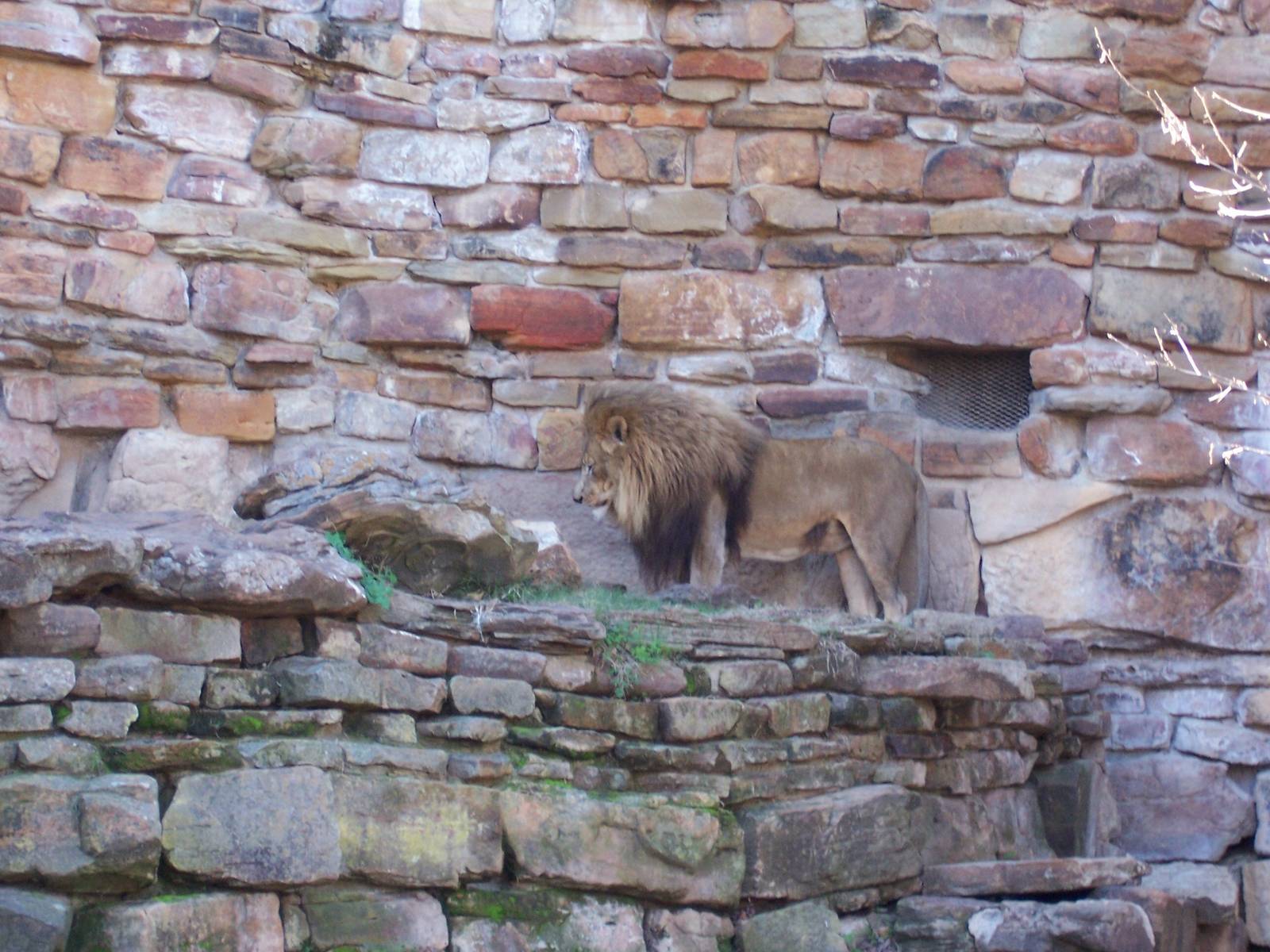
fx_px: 4843
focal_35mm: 132
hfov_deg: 14.9
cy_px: 476
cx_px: 635
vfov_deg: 11.2
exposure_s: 1/45
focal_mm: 22
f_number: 4.8
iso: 140
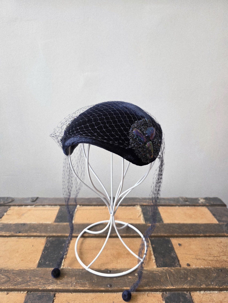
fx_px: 202
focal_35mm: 23
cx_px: 114
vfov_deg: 73.9
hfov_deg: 58.9
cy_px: 152
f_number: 1.7
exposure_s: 1/120
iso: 160
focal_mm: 6.3
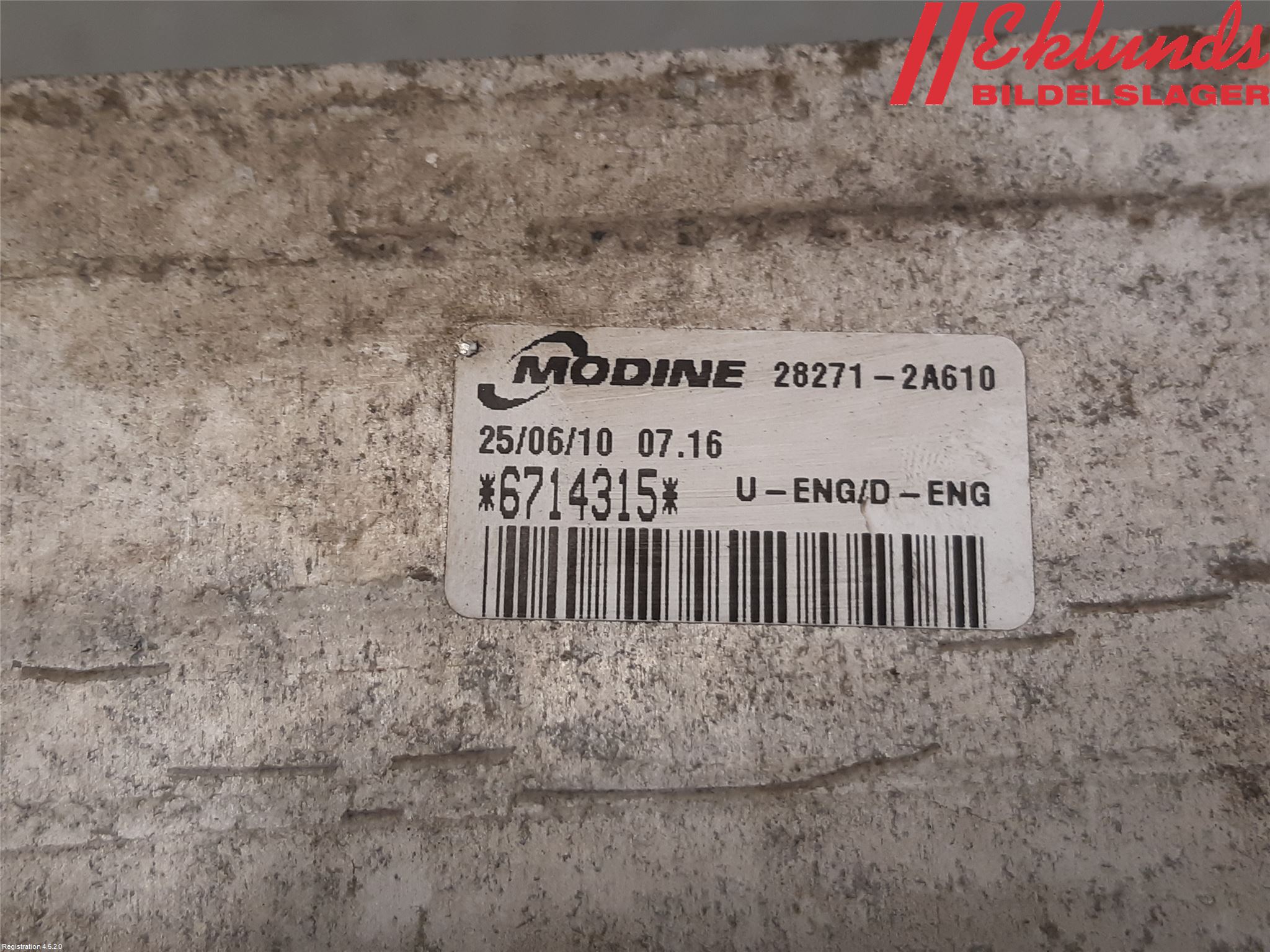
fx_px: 954
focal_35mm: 26
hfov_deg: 67.3
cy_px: 476
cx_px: 635
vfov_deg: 53.1
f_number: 1.7
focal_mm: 3.93
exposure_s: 1/50
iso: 100
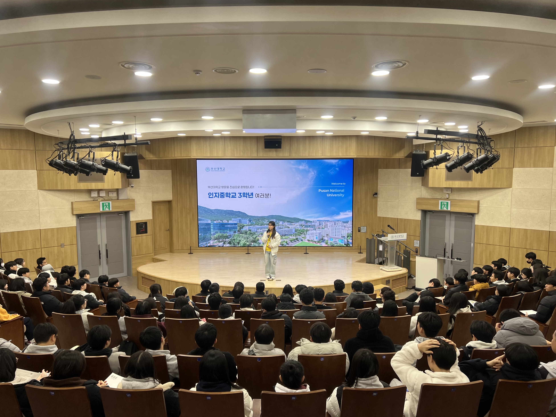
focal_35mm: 26
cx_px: 278
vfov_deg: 53.1
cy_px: 208
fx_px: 418
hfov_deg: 67.3
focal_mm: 5.7
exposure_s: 1/120
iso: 64
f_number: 1.5
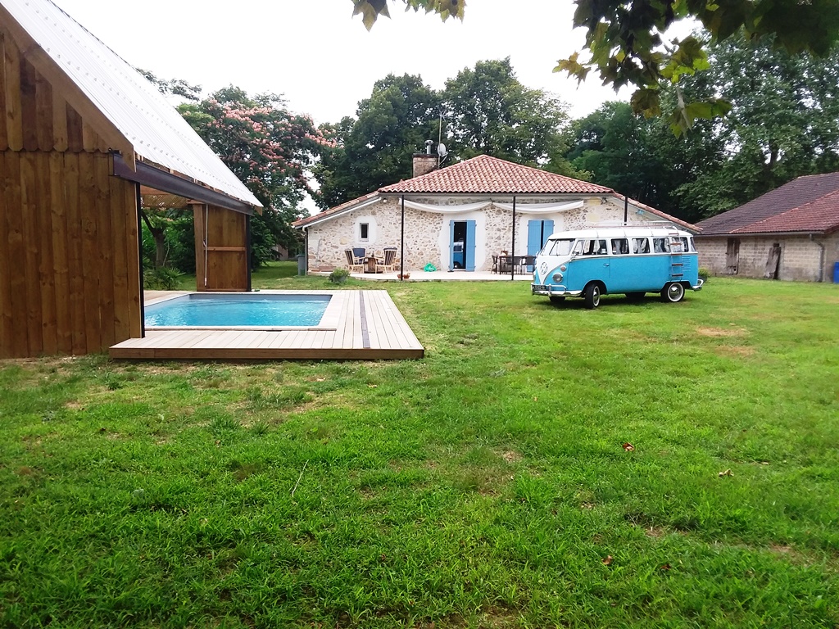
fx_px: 654
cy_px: 314
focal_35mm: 27
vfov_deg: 51.4
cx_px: 420
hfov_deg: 65.3
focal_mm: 2.91
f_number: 1.9
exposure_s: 1/838
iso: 40
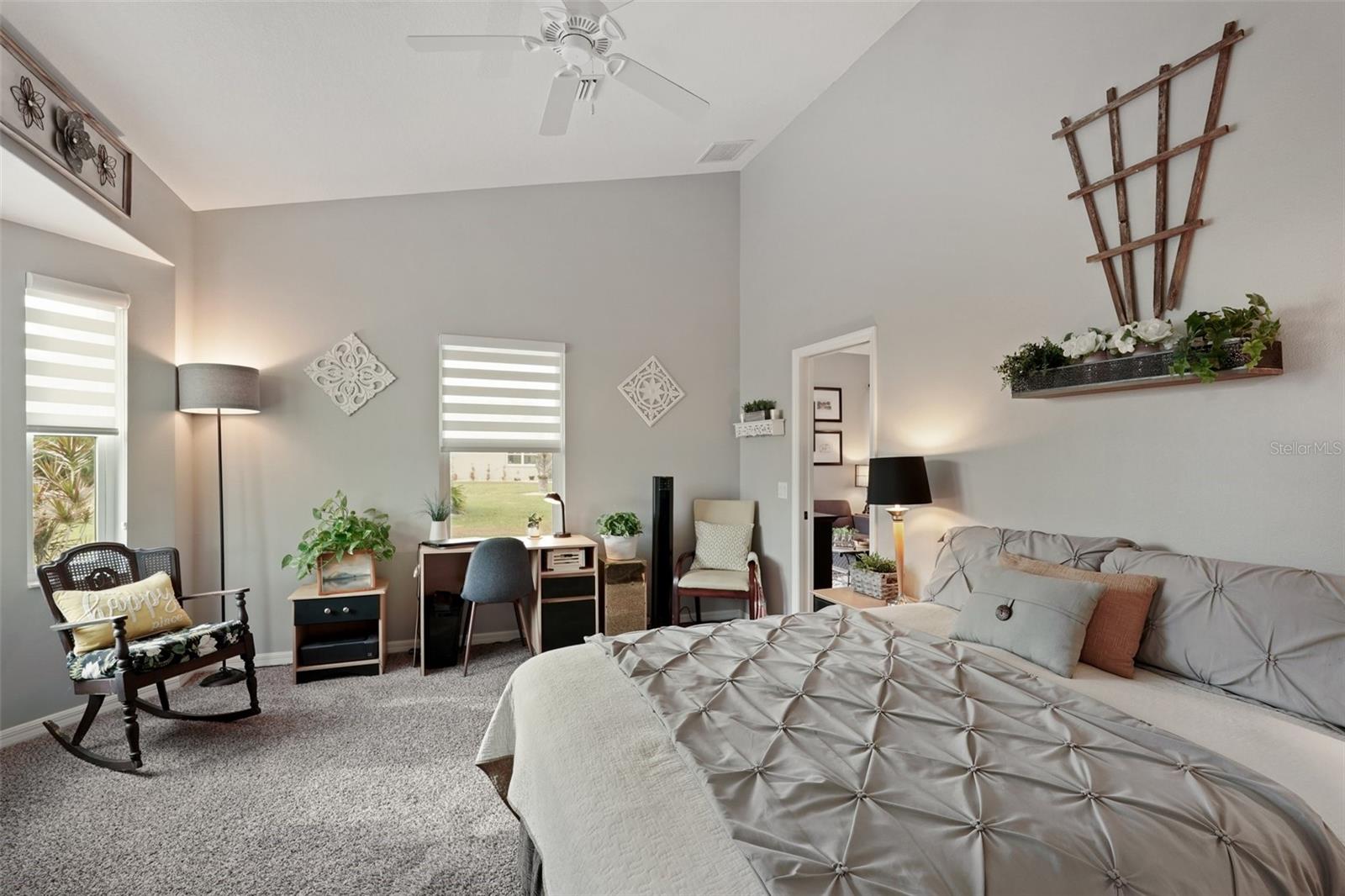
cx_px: 672
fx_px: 598
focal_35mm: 16
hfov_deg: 96.7
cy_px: 448
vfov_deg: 73.7
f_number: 8
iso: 400
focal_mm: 16
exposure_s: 1/3
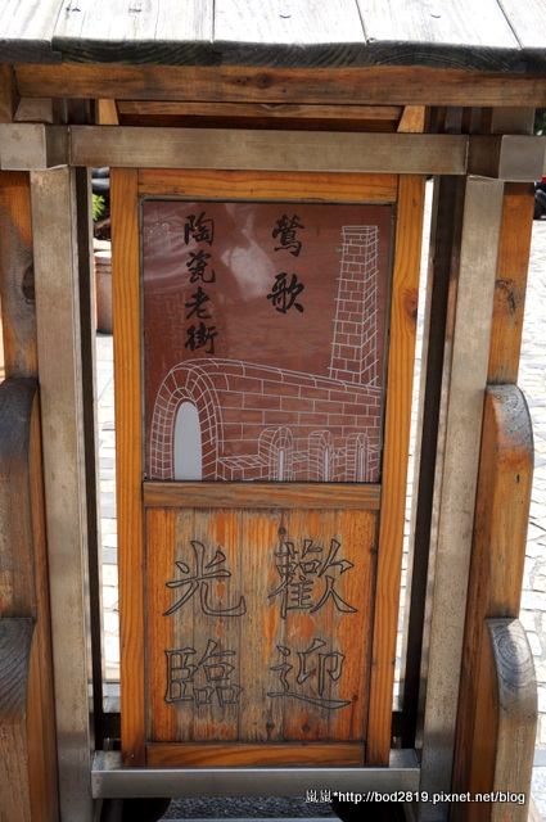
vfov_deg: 48.0
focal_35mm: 40
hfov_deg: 32.9
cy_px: 411
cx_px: 273
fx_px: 924
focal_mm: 27
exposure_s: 1/250
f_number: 8
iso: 200
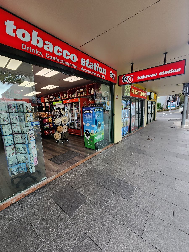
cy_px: 126
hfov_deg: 89.9
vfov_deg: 106.2
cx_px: 94
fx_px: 95
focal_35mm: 13
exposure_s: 1/112
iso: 50
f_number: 2.2
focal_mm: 2.2
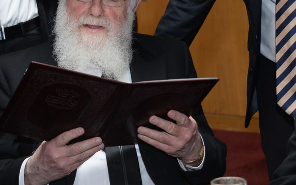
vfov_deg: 8.1
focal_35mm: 161
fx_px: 1299
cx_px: 113
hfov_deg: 13.0
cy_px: 31
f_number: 5
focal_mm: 68
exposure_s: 1/80
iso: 1600
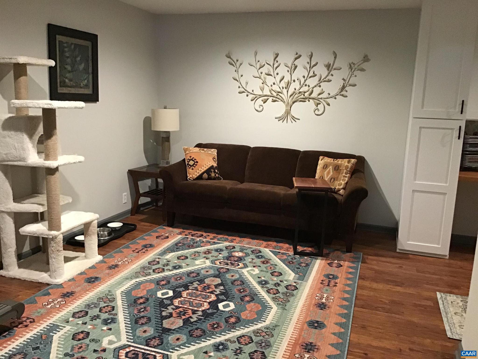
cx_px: 239
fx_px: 428
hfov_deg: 58.4
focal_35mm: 31
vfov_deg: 45.4
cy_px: 180
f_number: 2.4
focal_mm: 3.3
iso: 250
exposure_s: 1/15
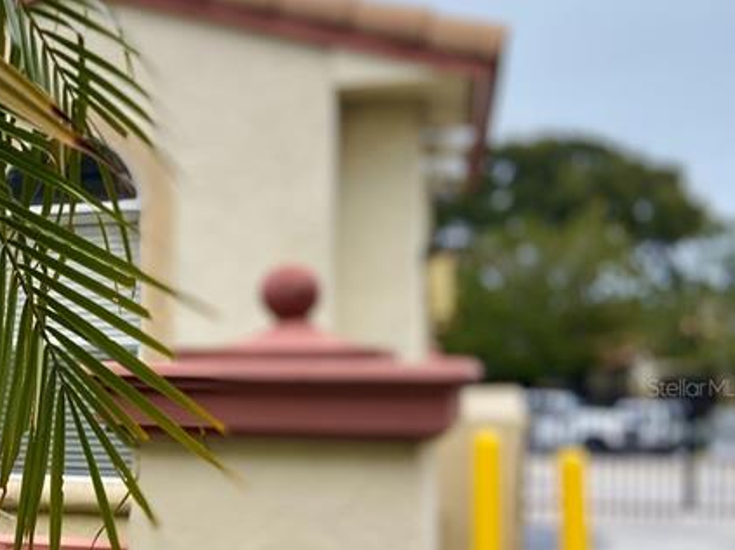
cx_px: -137
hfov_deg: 27.3
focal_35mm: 63
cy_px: 387
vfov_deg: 23.1
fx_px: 1337
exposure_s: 1/965
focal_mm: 4.25
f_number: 1.8
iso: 32
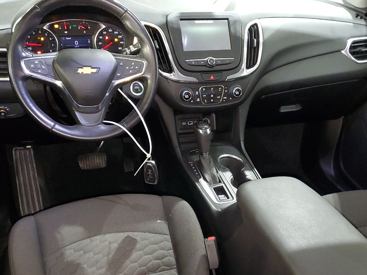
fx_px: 424
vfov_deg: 35.6
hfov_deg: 46.8
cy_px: 182
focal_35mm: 40
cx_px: 199
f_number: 1.5
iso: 284
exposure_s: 1/17
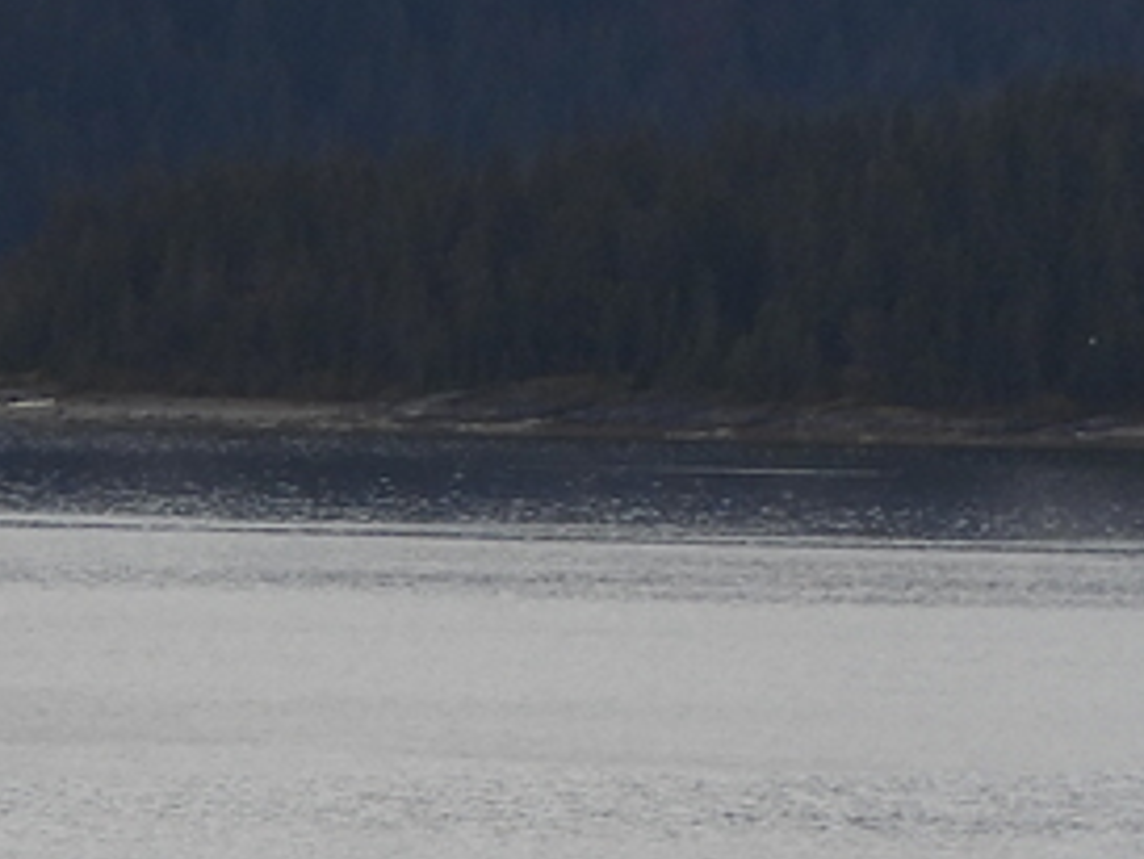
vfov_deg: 1.7
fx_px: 28665
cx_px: 2380
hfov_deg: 2.3
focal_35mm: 867
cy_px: -1031
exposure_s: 1/320
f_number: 4.5
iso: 100
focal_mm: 33
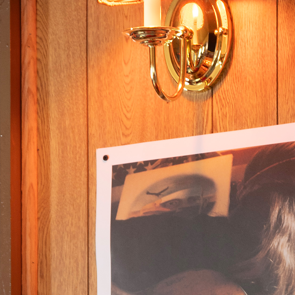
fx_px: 3191
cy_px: 852
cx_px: -279
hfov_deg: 5.2
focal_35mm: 331
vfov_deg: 5.0
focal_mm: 59
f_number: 8
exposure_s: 1/3
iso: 160
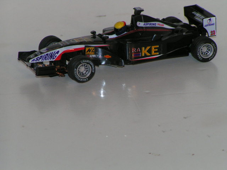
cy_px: 85
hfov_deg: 6.1
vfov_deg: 4.6
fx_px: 2138
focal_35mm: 326
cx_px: 114
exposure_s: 1/400
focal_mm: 49.8
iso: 100
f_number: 5.6
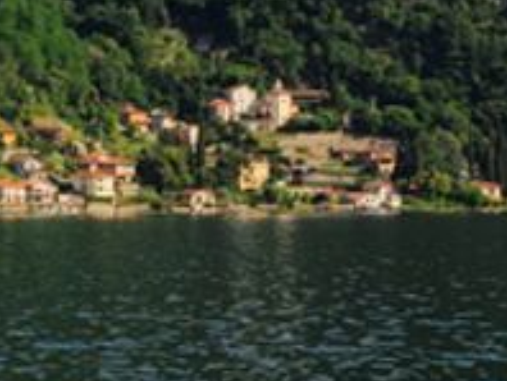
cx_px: -758
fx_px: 3182
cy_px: 166
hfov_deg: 8.3
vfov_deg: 6.9
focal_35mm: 217
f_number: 9
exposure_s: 1/250
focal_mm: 35
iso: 64
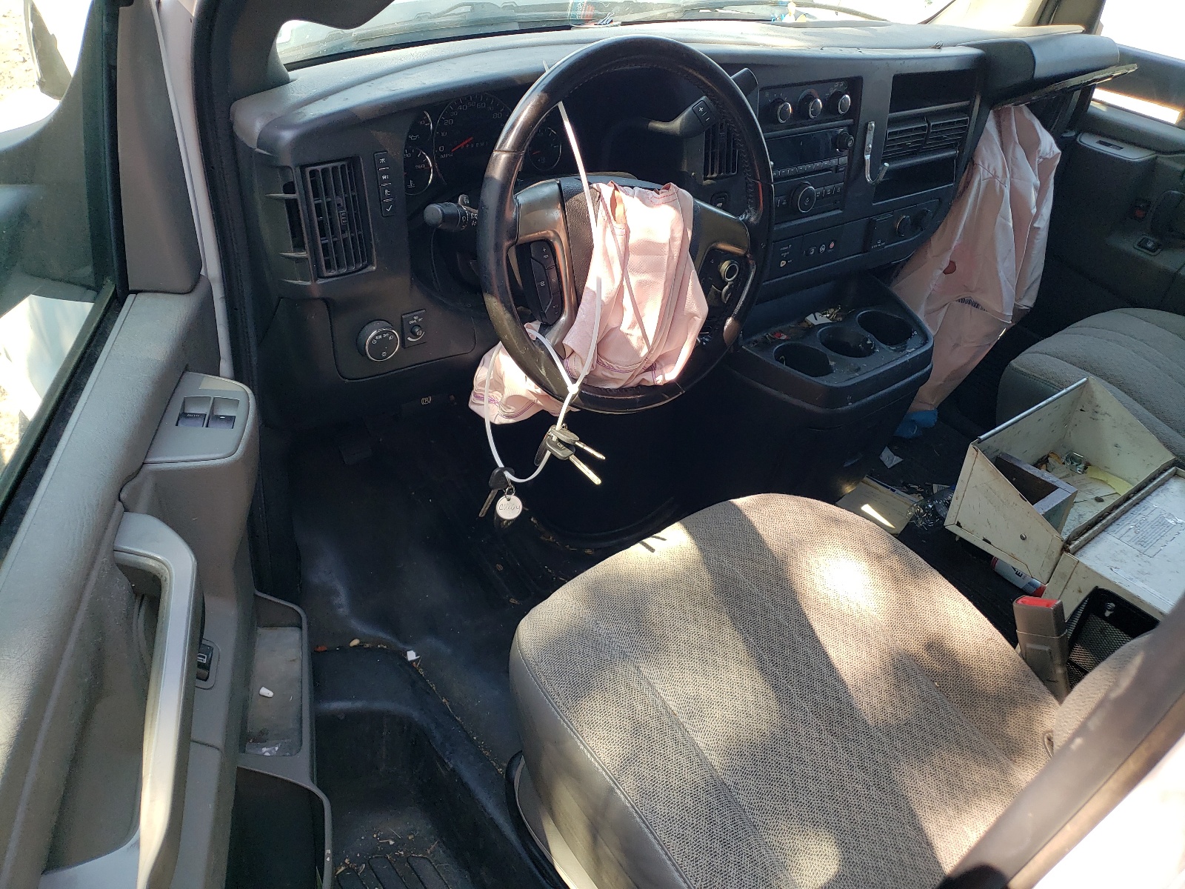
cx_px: 592
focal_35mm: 26
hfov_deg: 67.3
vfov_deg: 53.1
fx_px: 890
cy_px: 444
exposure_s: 1/250
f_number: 1.5
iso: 50
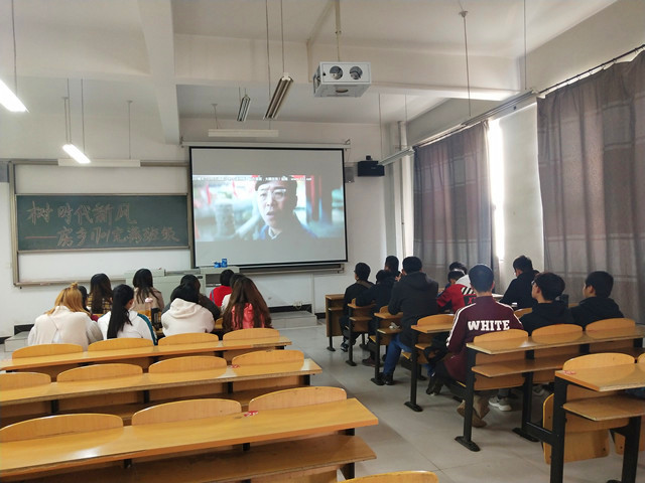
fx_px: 559
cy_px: 242
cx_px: 322
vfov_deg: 46.8
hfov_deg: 60.0
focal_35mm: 30
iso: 329
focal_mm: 3.95
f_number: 1.8
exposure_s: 1/50
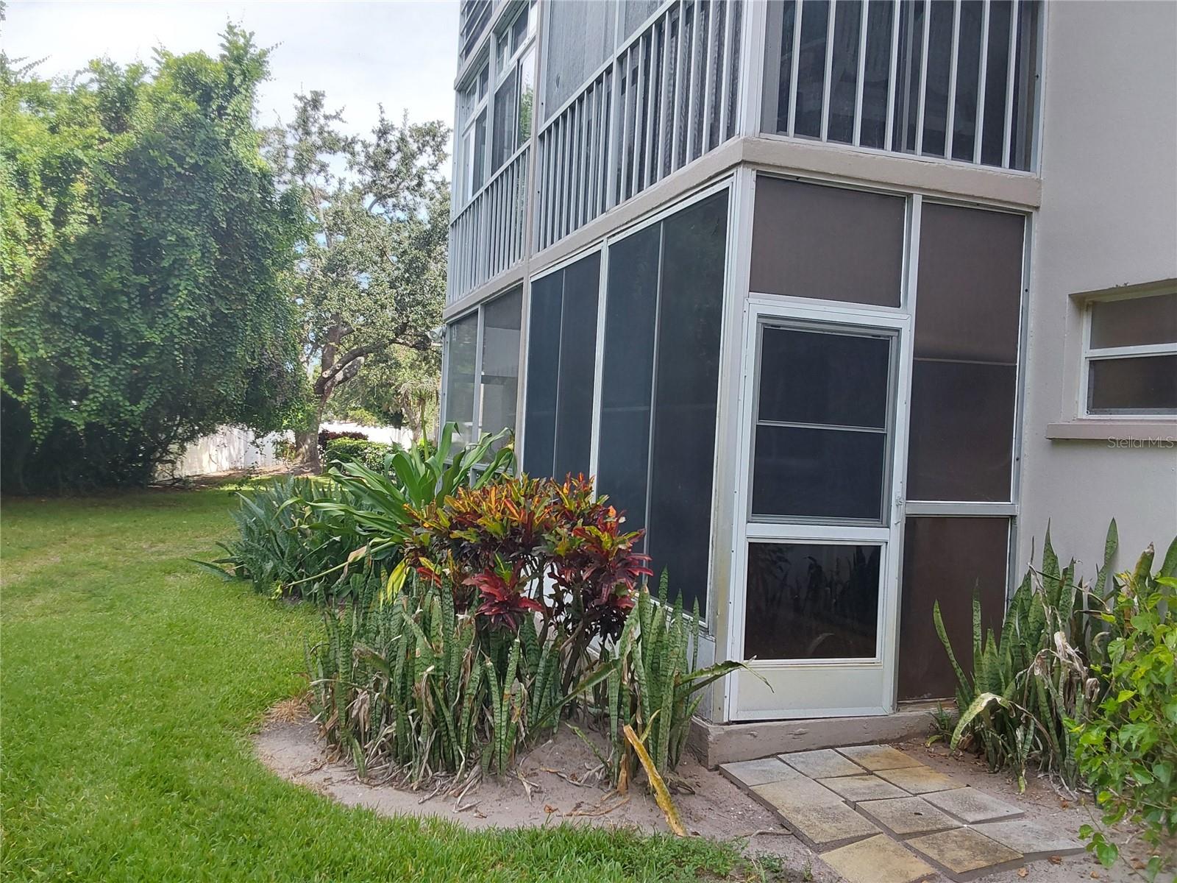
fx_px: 952
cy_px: 442
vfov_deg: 49.7
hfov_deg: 63.4
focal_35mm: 28
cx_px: 588
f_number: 1.9
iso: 50
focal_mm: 2.91
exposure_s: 1/320
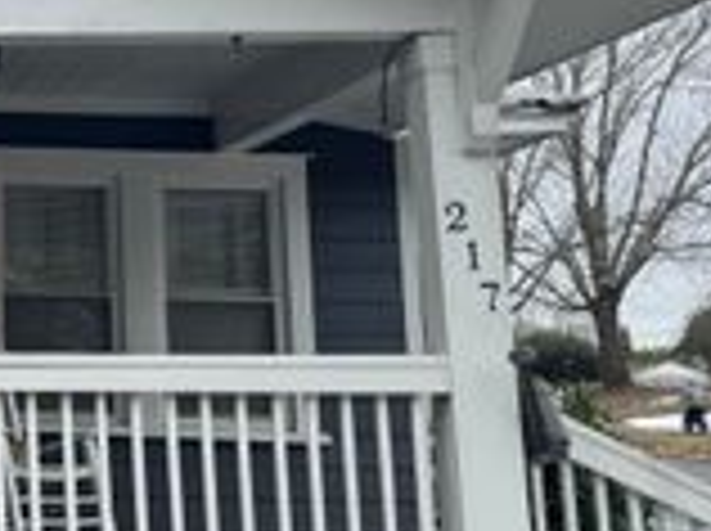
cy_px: 151
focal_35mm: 76
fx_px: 1559
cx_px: -234
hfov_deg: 22.7
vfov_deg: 19.2
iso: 80
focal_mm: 6.76
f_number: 1.78
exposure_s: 1/2041
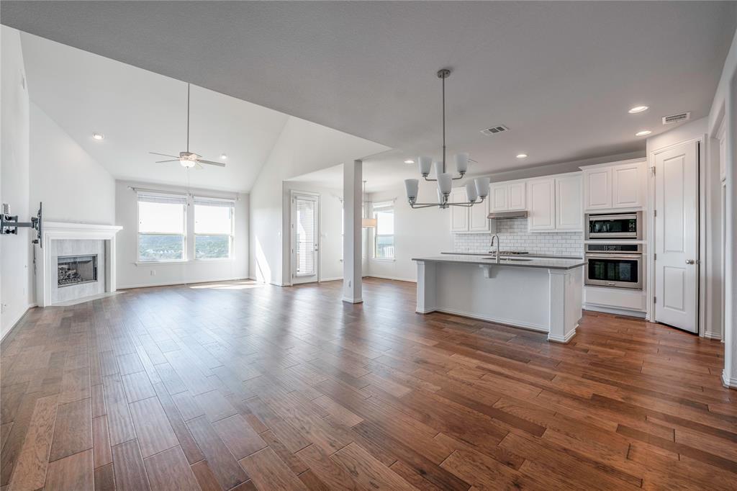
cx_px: 368
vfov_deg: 81.2
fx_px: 287
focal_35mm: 14
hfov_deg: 104.3
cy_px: 246
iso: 320
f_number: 5.6
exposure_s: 1/125
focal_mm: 14
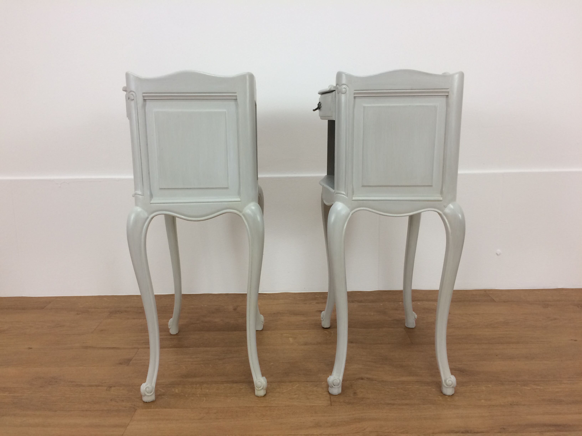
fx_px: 488
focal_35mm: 29
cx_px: 291
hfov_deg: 61.7
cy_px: 218
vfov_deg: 48.2
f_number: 2.2
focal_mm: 4.15
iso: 32
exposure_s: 1/33
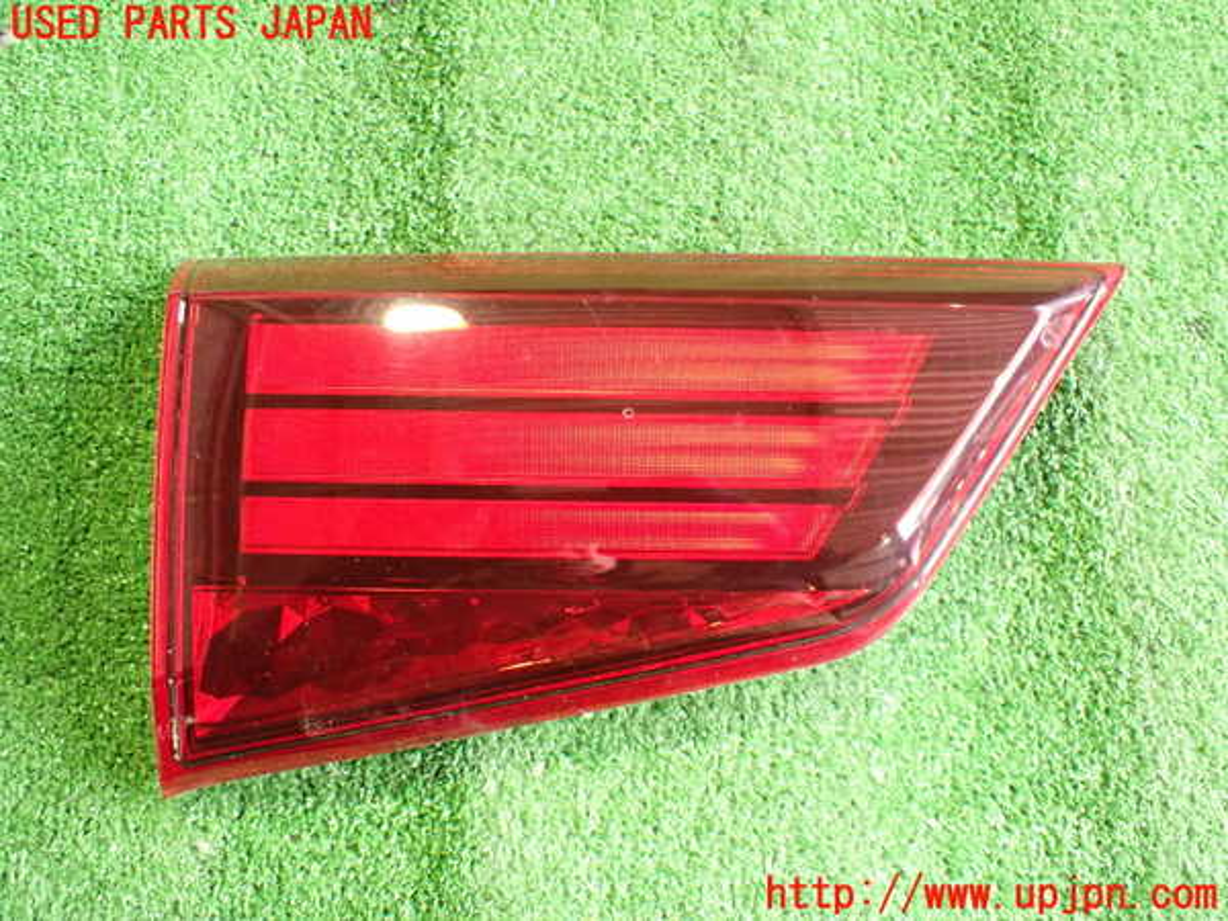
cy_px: 460
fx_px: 1064
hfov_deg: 60.0
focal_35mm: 30
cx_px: 614
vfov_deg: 46.8
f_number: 2.3
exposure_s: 1/30
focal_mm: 5.4
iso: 800
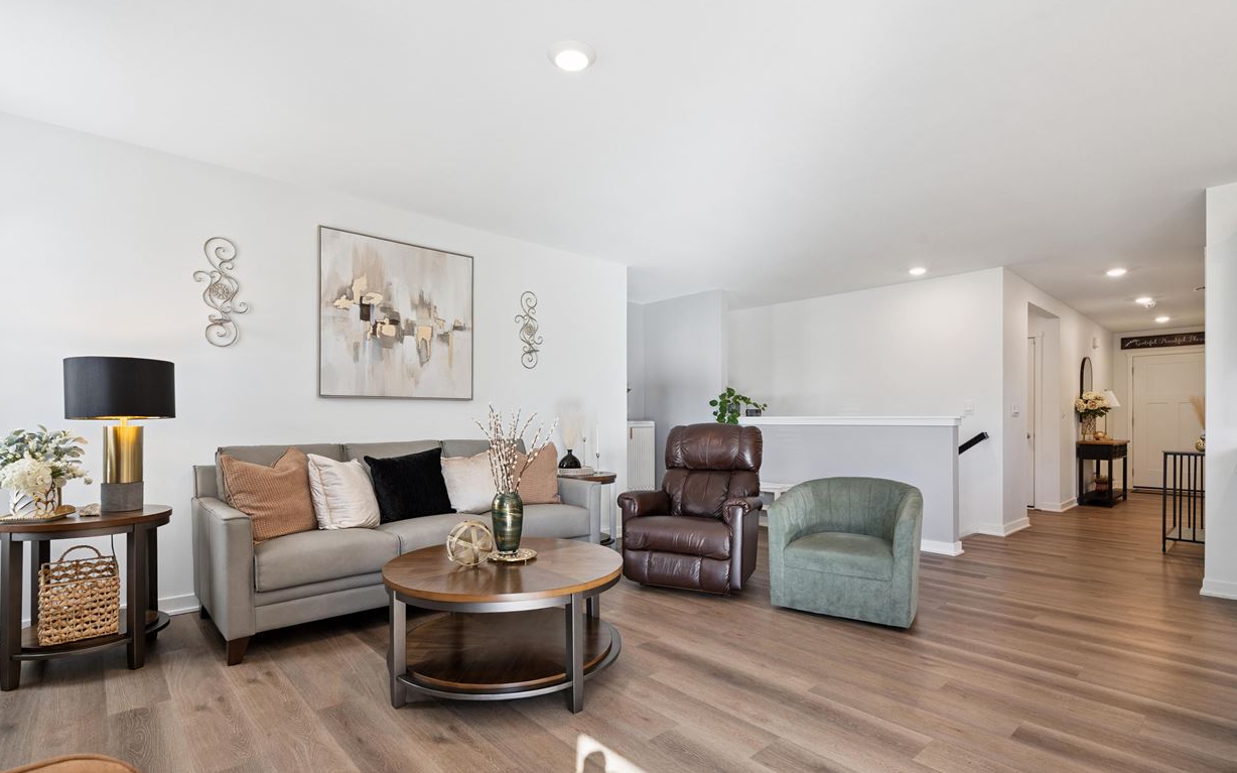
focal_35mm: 17
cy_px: 423
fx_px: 573
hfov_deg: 94.4
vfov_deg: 67.8
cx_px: 617
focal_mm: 16
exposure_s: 1/20
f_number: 9
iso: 400
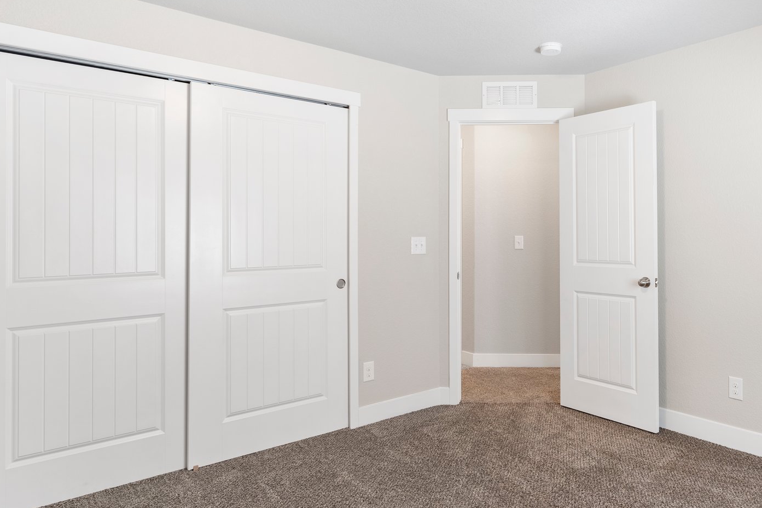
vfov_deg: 51.2
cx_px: 499
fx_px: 529
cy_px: 226
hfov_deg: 69.7
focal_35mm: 25
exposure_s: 1/2
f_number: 8
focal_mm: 17
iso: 400
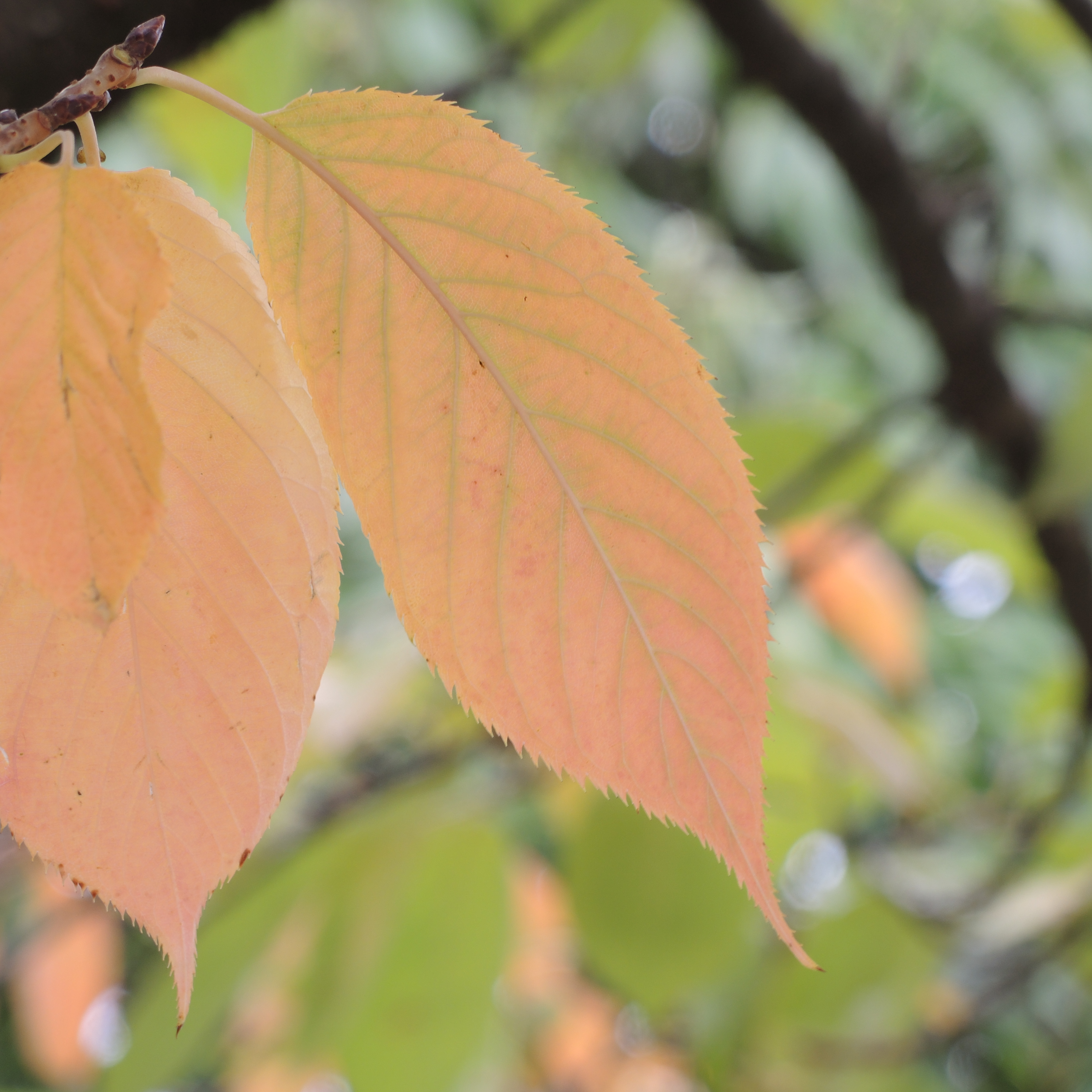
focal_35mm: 236
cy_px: 546
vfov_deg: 7.4
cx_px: 507
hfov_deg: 7.4
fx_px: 8423
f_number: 4
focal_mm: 42.8
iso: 80
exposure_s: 1/60
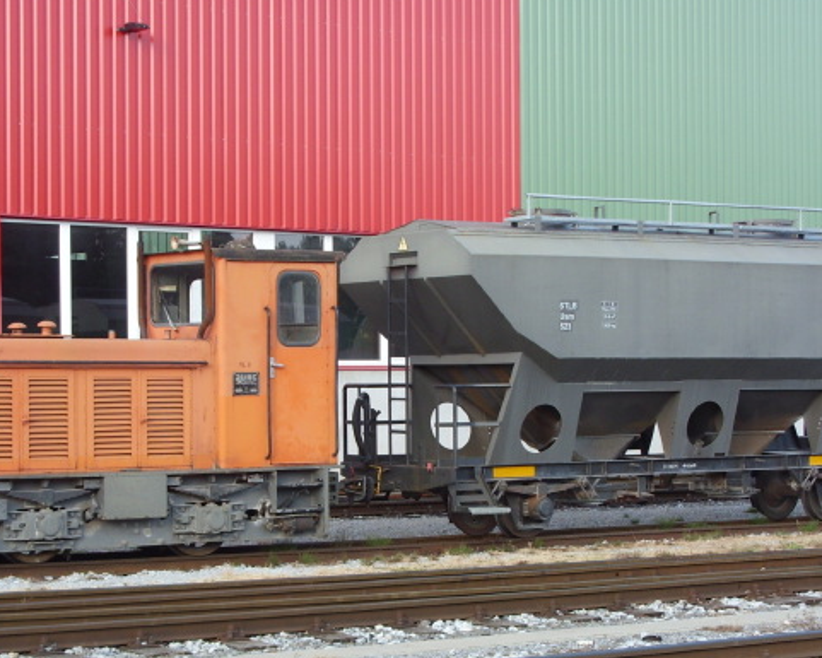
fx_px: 2725
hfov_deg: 17.1
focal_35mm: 112
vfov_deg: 13.7
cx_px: 359
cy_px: 473
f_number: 3.2
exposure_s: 1/168
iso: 50
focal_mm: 11.4
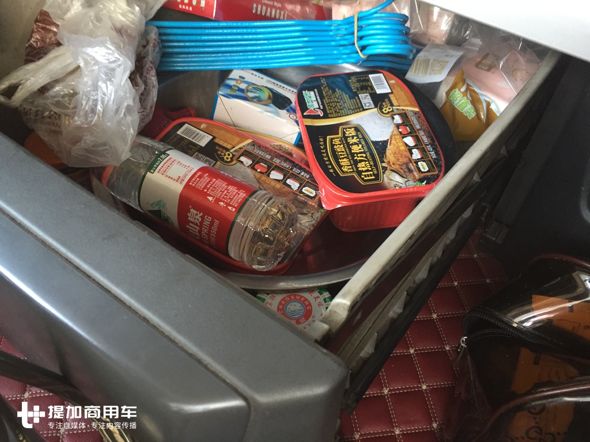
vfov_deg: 48.2
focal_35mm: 29
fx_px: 494
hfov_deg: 61.7
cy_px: 221
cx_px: 295
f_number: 2.2
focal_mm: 4.15
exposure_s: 1/33
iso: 160
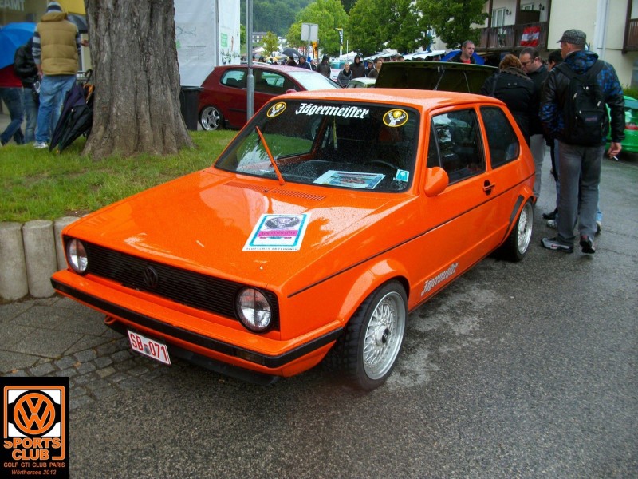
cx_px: 319
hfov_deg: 54.0
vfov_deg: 41.8
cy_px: 240
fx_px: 627
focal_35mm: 34
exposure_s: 1/93
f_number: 2.9
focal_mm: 5.7
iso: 80
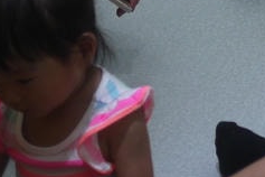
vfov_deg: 6.1
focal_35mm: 211
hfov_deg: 9.4
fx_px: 1553
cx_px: 449
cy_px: -319
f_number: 1.7
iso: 160
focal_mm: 20
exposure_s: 1/200
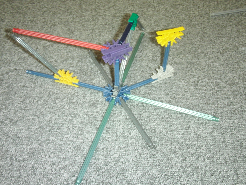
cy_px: 96
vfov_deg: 36.0
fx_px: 284
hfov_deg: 46.8
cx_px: 118
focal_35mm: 40
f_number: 3.9
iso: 250
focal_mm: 6.66
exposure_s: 1/40
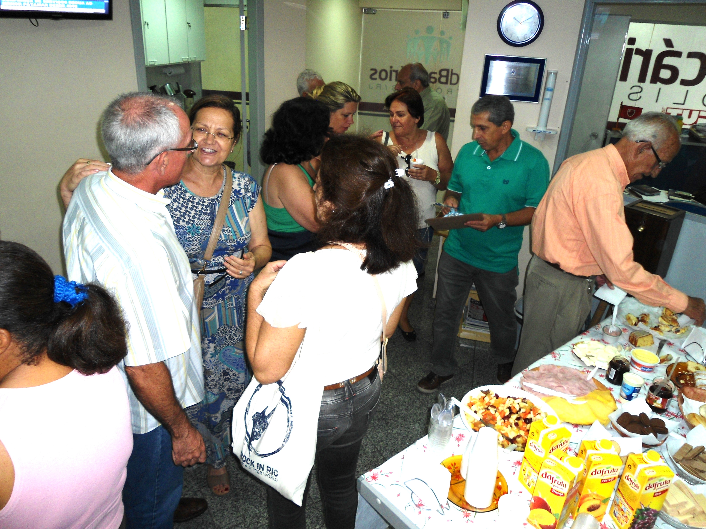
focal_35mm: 26
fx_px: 530
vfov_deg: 53.1
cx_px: 353
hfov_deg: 67.3
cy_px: 264
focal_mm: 4.7
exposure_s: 1/30
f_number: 2.8
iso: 100
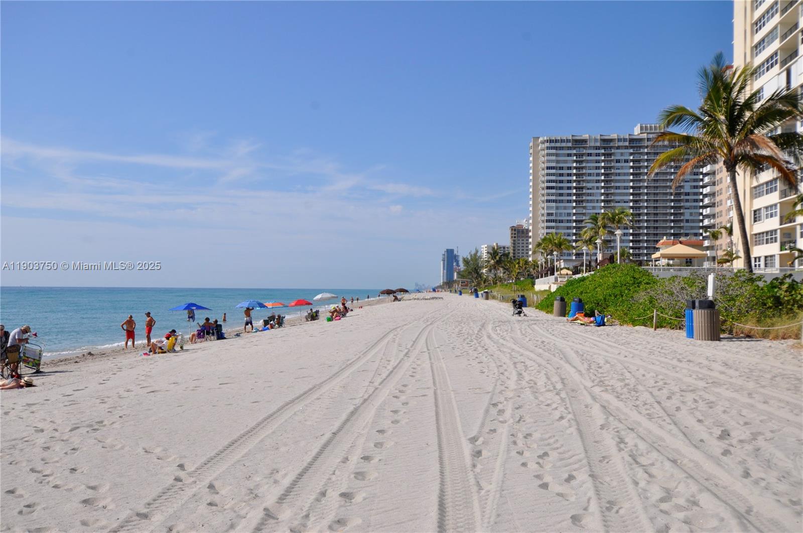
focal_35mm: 36
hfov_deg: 53.2
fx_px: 802
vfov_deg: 36.8
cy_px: 266
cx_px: 402
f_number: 10
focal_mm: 24
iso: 200
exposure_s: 1/400
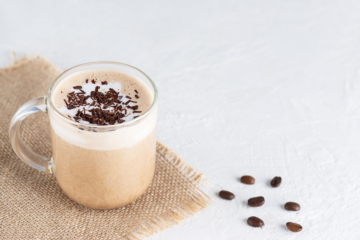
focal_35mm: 105
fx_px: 1050
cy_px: 120
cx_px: 180
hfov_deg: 19.4
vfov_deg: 13.1
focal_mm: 105
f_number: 9
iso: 160
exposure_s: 1/200
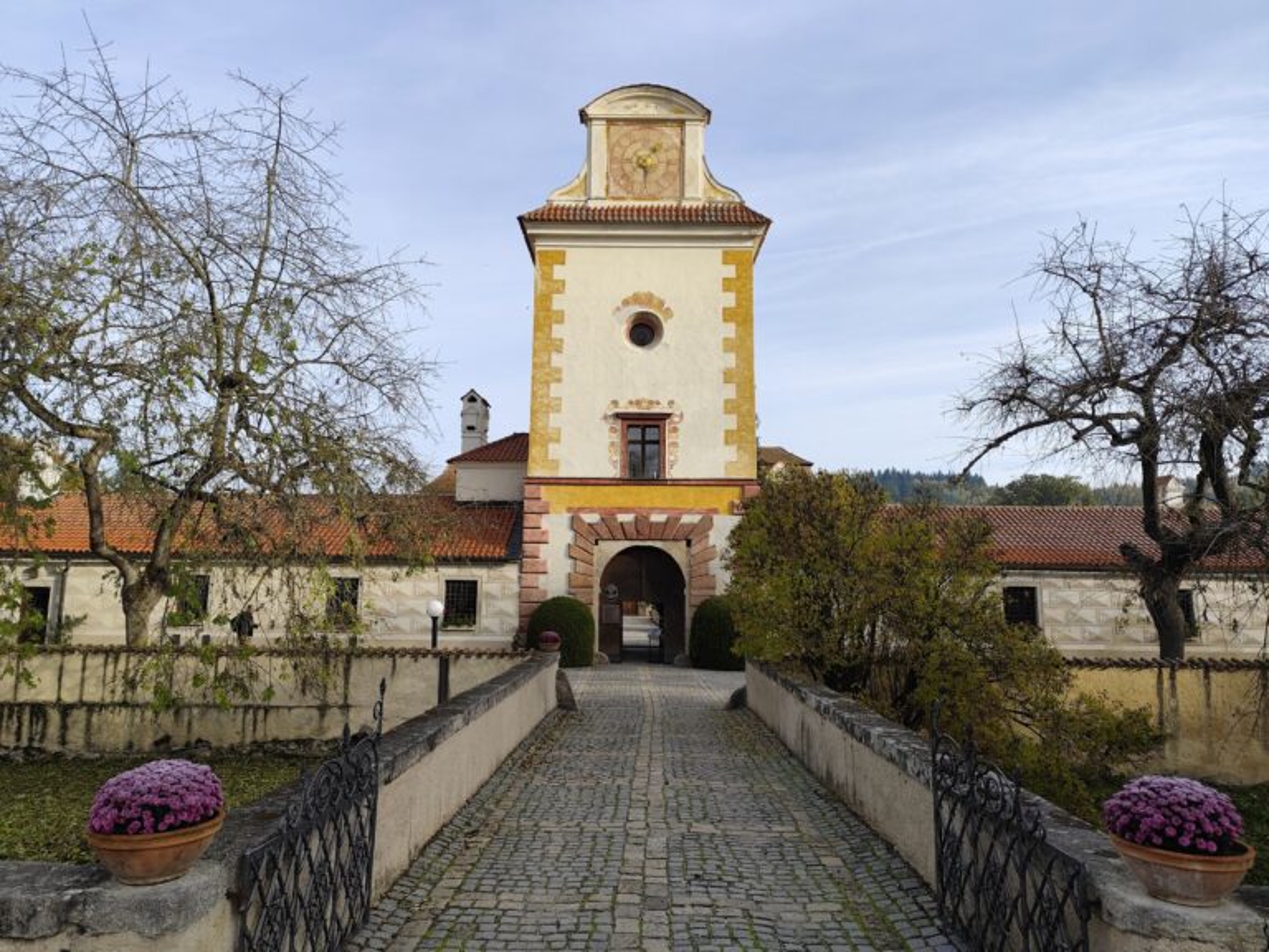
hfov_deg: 73.9
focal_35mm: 23
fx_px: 843
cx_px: 634
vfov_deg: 58.9
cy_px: 476
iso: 50
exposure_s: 1/498
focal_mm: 6.19
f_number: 1.65
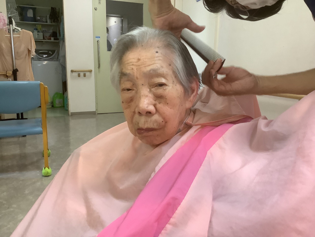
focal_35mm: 31
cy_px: 118
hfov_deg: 58.4
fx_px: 282
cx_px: 158
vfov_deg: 45.4
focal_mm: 3.3
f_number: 2.4
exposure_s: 1/50
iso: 200
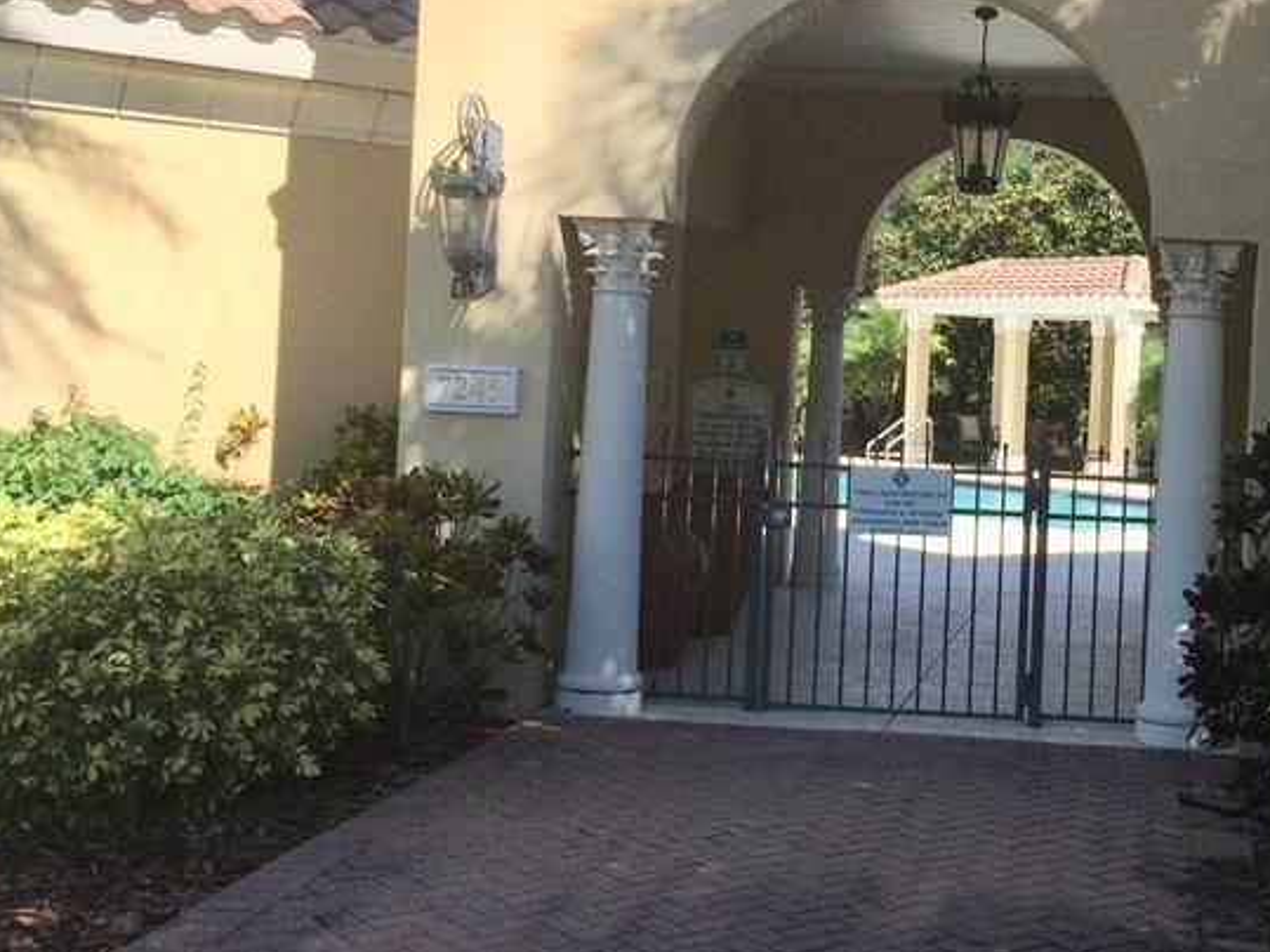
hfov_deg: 32.9
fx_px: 2091
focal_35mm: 57
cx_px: 994
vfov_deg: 25.5
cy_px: 328
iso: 40
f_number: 2.2
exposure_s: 1/1953
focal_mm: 4.12
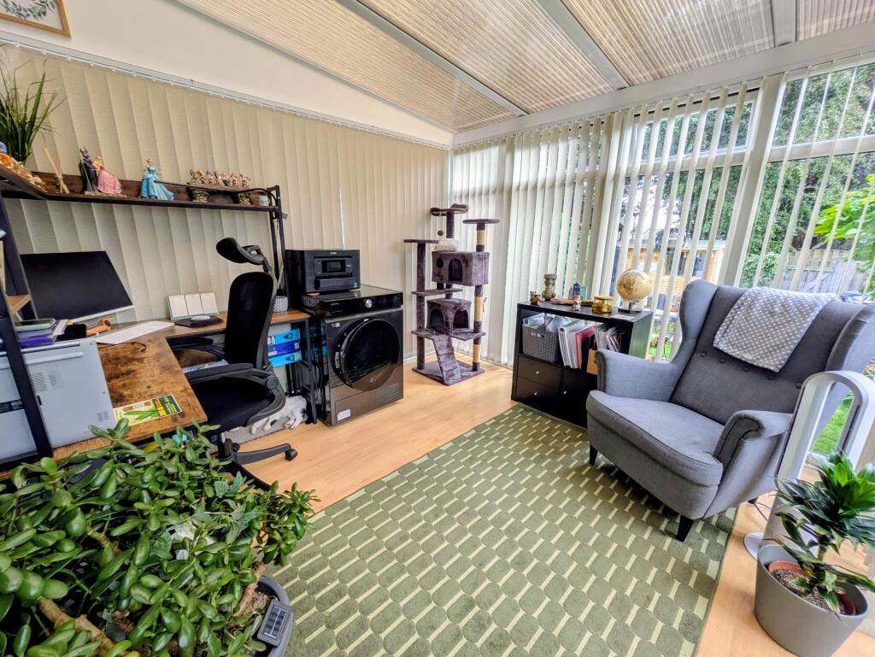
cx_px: 438
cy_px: 328
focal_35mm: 14
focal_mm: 1.83
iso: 43
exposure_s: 1/129
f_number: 2.2
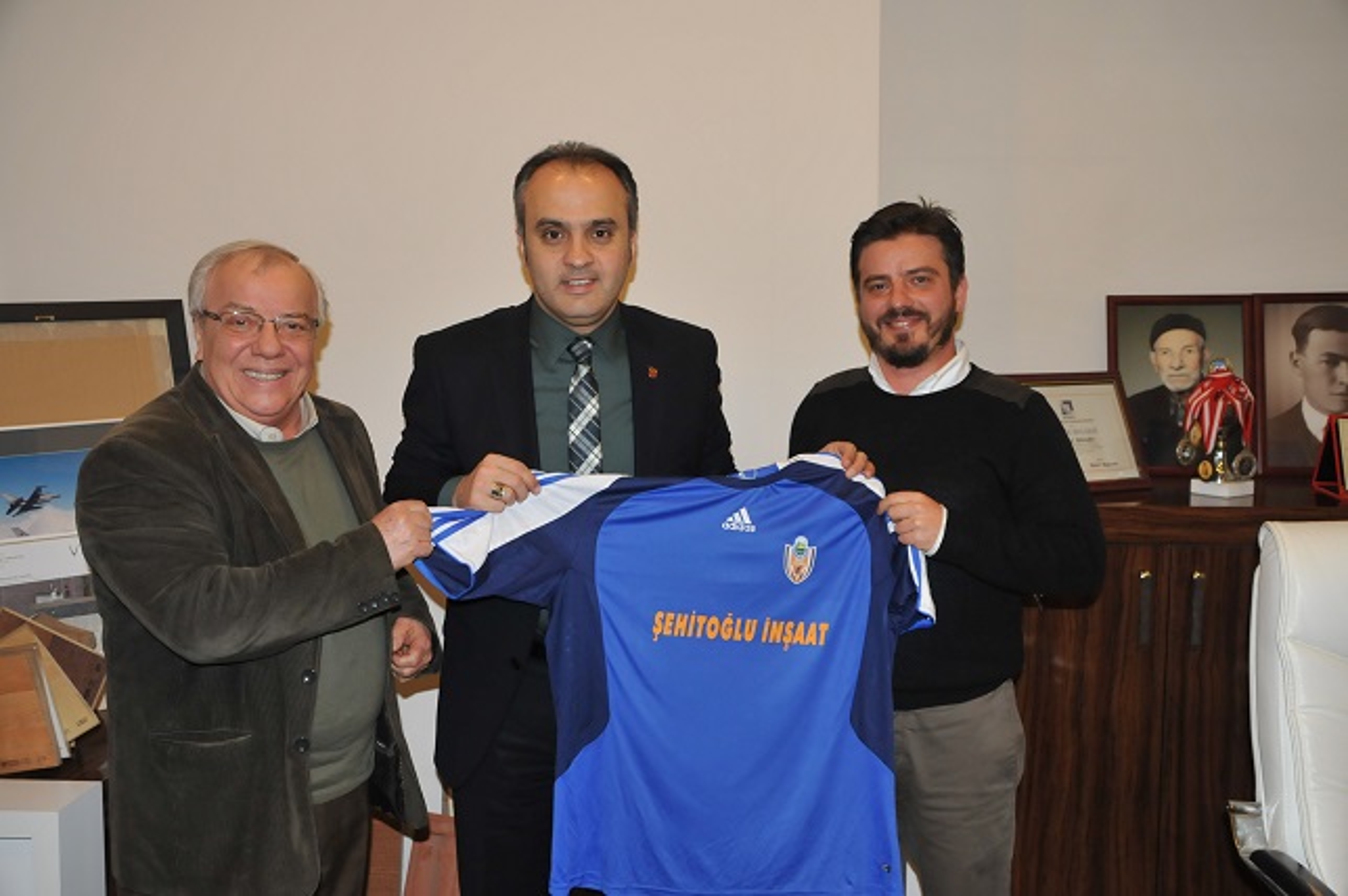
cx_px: 674
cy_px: 448
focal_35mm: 36
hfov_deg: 53.2
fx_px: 1347
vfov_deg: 36.8
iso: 800
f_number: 5
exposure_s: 1/60
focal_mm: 24
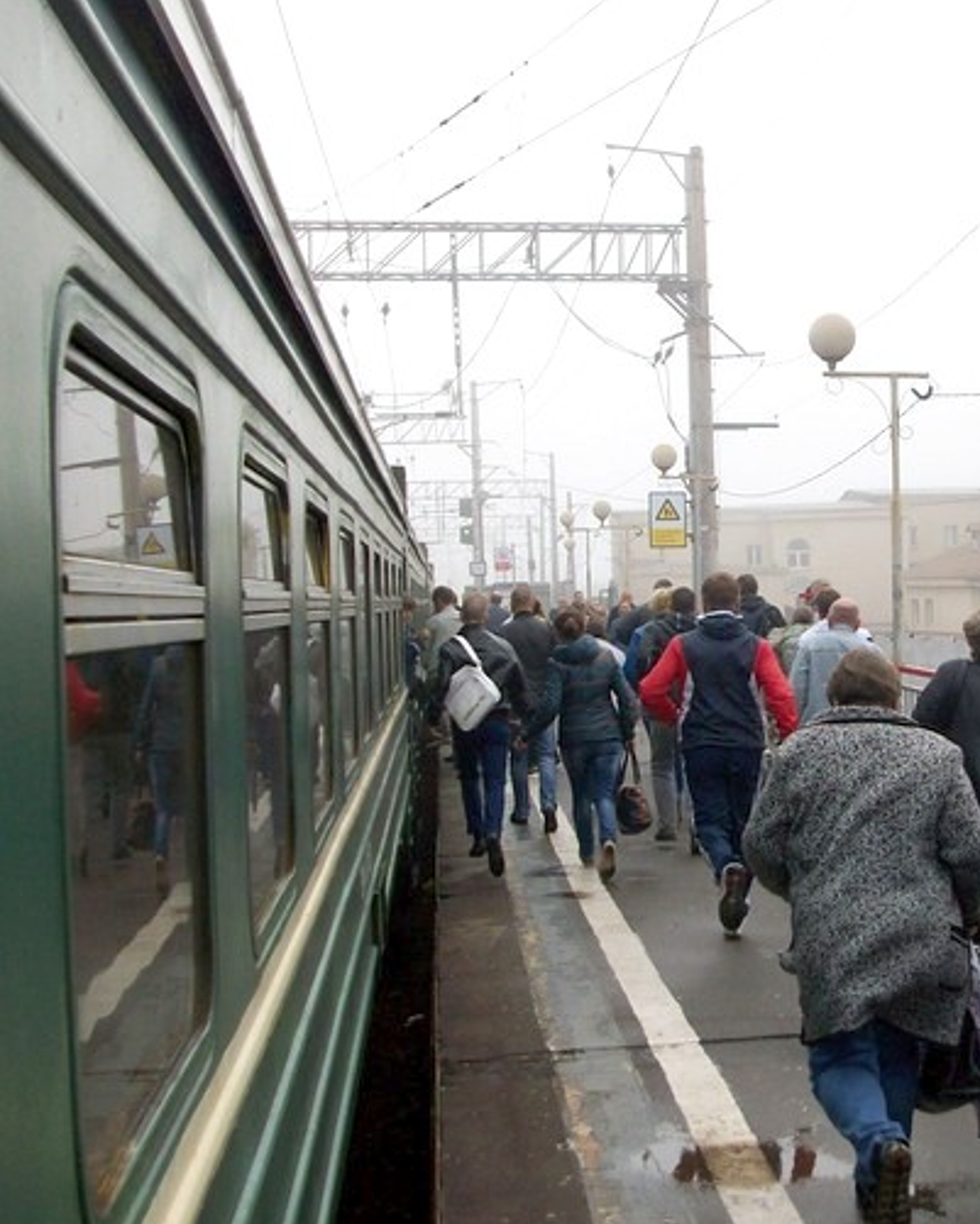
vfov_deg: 35.3
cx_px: 802
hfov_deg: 28.0
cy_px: 574
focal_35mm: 53
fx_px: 1921
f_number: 2.8
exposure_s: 1/410
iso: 64
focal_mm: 5.7
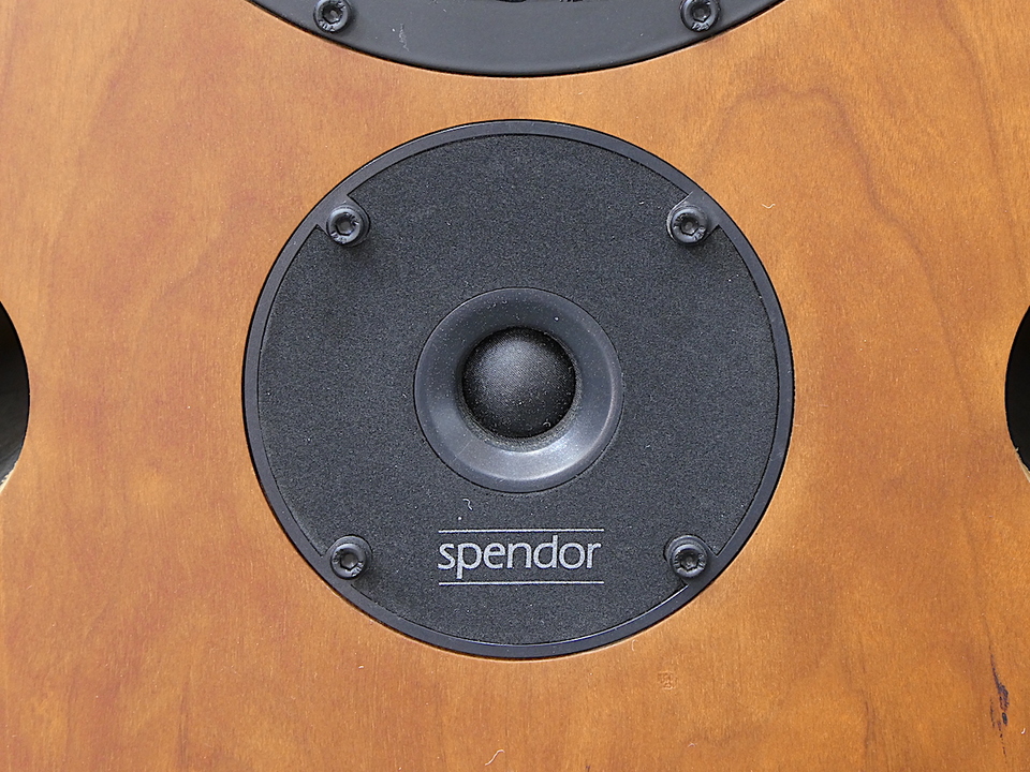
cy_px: 386
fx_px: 4761
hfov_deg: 12.3
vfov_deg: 9.3
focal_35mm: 160
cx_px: 515
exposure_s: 1/1.6
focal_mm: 28.7
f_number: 5.5
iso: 200
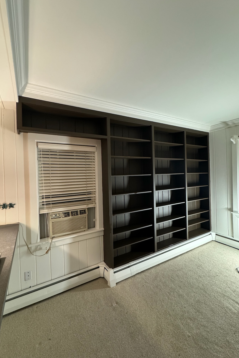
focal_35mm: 15
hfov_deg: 77.1
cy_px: 177
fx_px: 149
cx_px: 108
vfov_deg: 100.4
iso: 800
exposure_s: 1/60
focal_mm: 2.22
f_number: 2.2
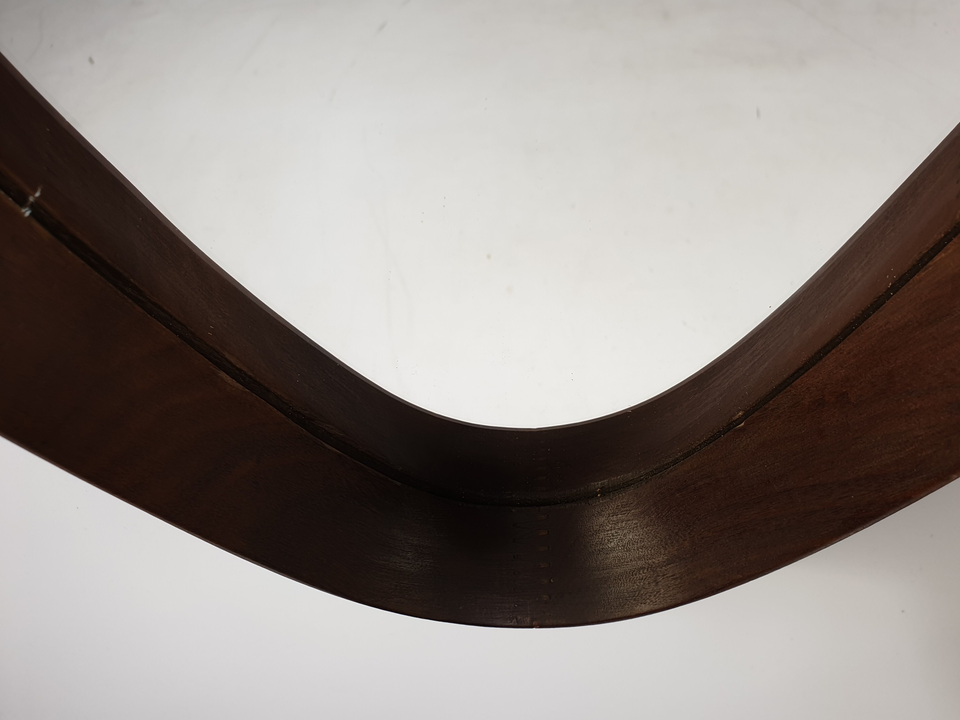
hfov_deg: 65.3
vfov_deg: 51.3
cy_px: 369
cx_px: 497
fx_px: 749
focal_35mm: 27
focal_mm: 4.3
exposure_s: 1/50
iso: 50
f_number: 2.4
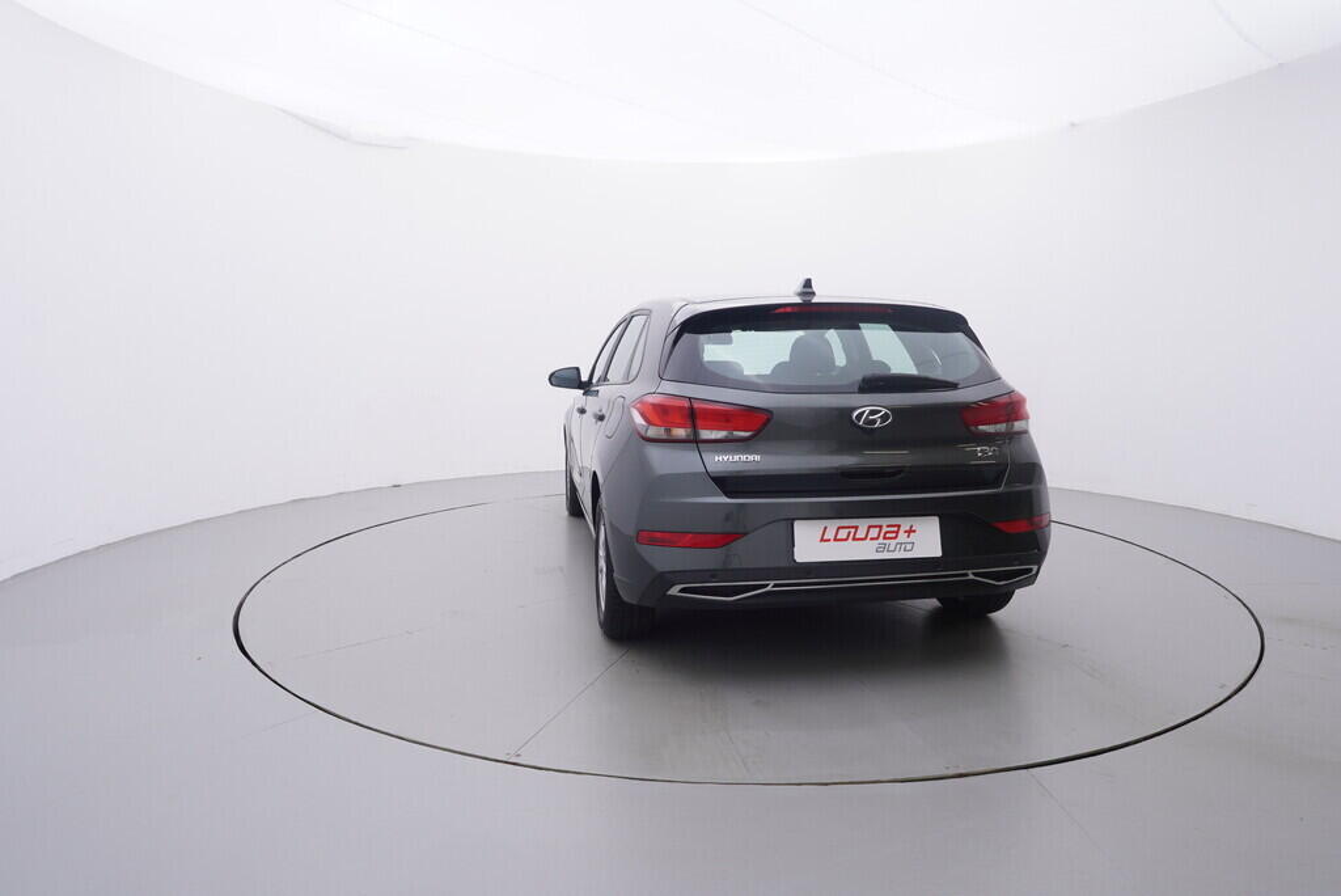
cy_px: 448
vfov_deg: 56.2
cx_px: 670
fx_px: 839
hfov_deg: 77.3
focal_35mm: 22
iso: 200
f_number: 5
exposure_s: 1/80
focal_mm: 15
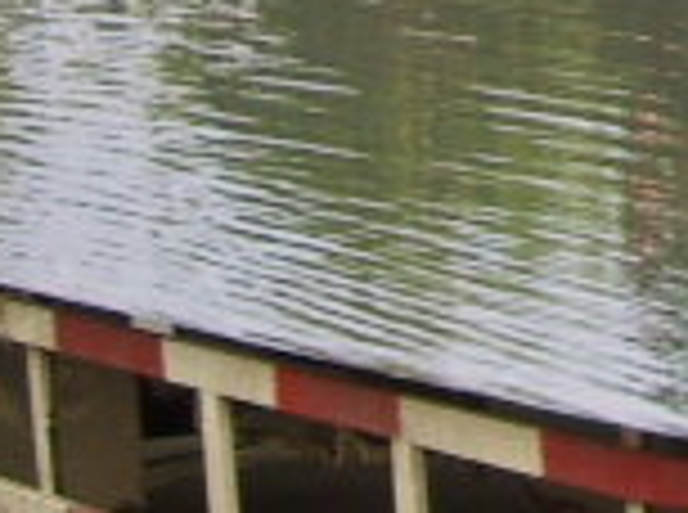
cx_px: 1844
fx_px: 4660
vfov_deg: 6.0
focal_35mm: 235
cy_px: -702
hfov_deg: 7.7
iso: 64
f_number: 2.8
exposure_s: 1/260
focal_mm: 5.7
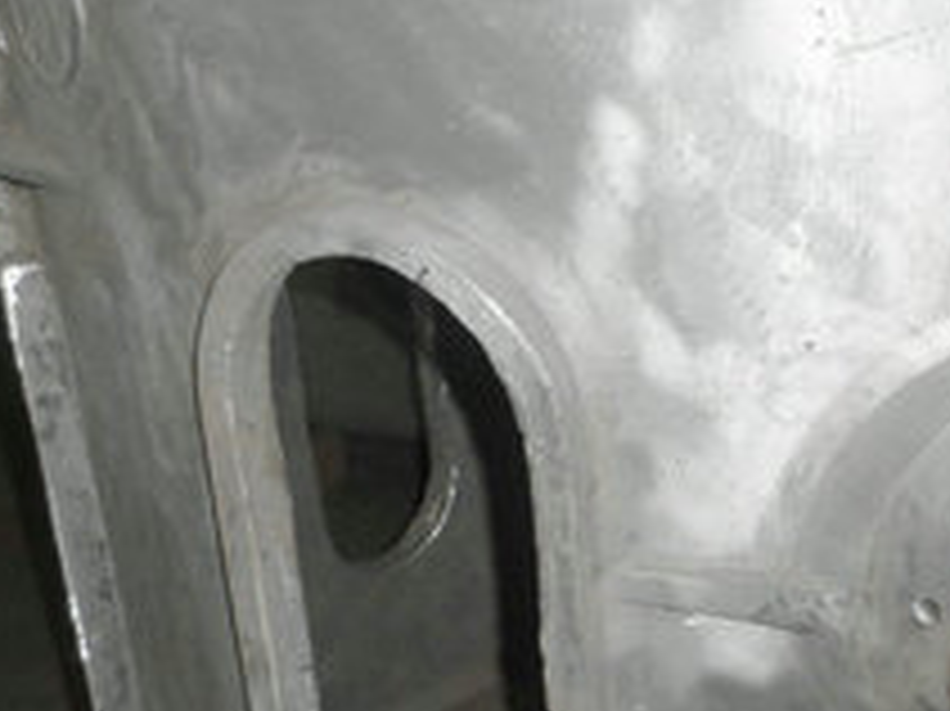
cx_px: 738
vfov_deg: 25.4
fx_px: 1563
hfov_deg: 33.0
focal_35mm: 57
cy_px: 511
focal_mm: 4
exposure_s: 1/30
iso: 100
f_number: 3.2
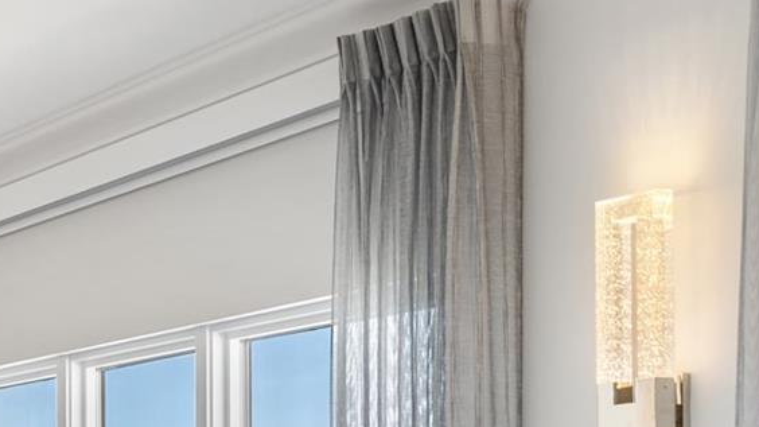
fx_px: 2093
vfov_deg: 11.2
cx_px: -234
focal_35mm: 104
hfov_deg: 19.0
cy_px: 622
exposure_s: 1/15
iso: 80
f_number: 2.8
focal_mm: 35
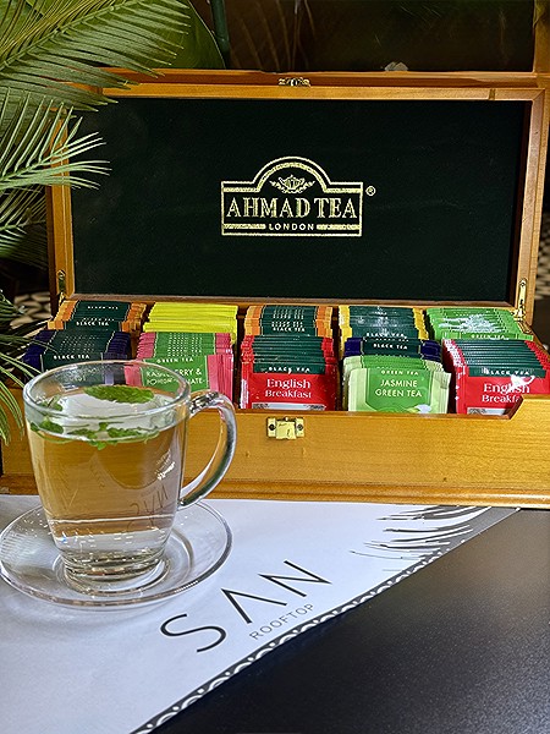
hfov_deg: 30.3
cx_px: 275
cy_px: 367
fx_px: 1017
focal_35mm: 48
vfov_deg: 39.7
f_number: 1.78
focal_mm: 6.76
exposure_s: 1/50
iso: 250
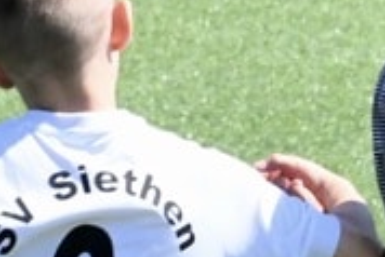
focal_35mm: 1939
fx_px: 20753
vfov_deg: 0.7
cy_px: 452
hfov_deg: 1.1
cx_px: 541
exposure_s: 1/1250
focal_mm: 270
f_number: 14
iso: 3200
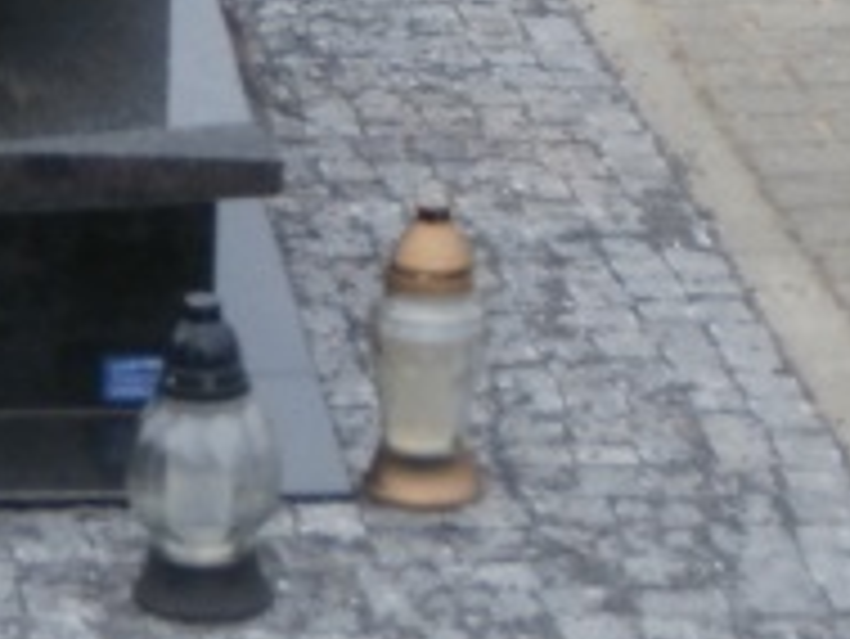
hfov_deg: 9.9
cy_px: -83
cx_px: -463
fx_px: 4742
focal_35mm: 193
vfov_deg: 7.6
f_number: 4.5
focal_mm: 10.11
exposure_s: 1/125
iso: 100
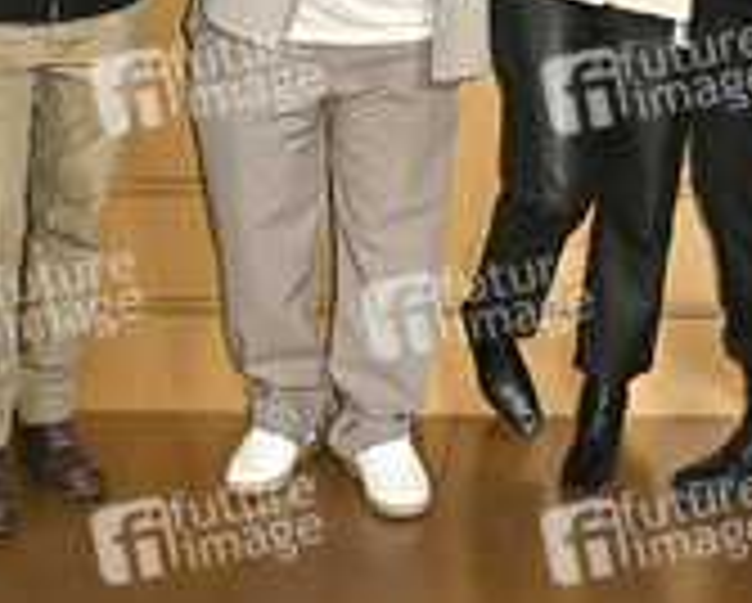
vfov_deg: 15.7
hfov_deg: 19.8
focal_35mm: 96
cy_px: -32
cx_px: 538
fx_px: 2139
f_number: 2.8
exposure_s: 1/320
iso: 2000
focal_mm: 38
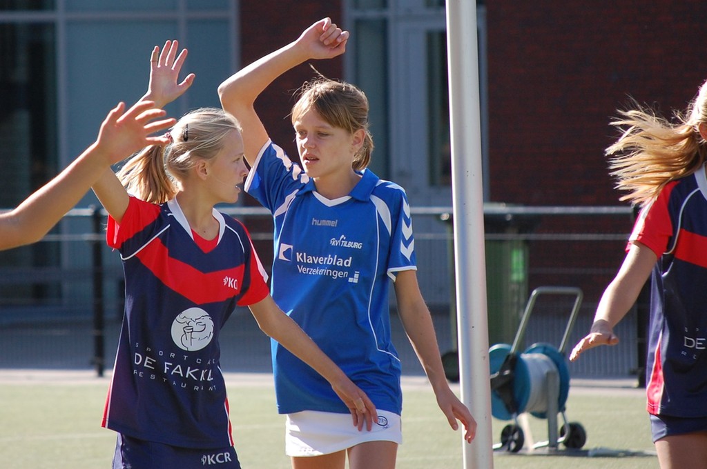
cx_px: 354
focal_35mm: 300
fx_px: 5884
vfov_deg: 4.6
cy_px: 234
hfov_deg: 6.9
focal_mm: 200
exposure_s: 1/640
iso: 400
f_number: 5.6
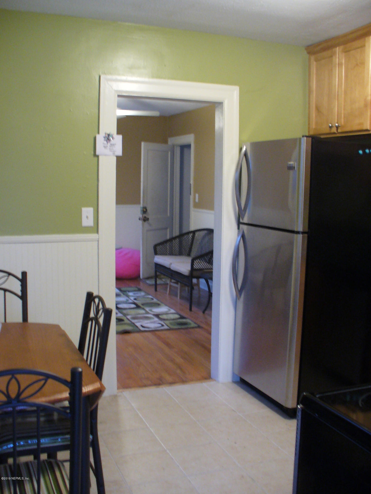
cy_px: 247
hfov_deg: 38.7
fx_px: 529
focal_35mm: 37
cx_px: 186
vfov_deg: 50.1
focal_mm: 6.1
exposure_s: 1/8
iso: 200
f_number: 2.8
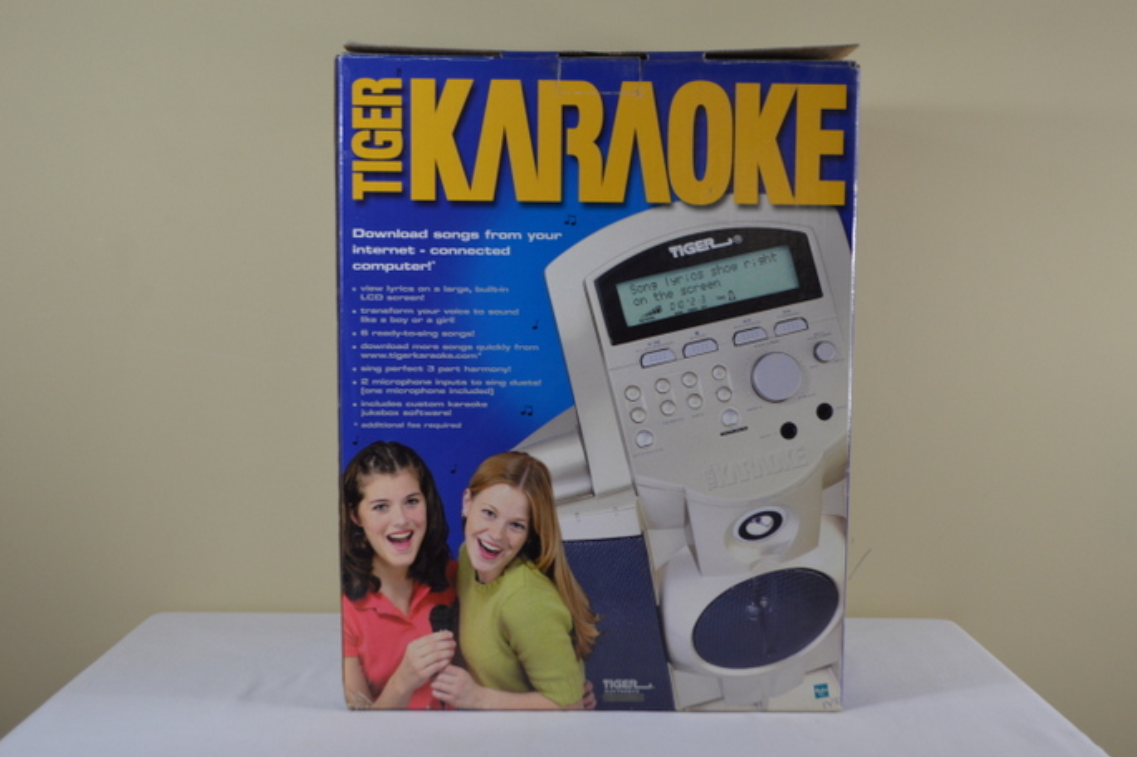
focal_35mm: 46
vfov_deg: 29.2
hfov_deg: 42.8
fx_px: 1452
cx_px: 578
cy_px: 375
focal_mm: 30
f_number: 5
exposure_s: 1/100
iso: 400
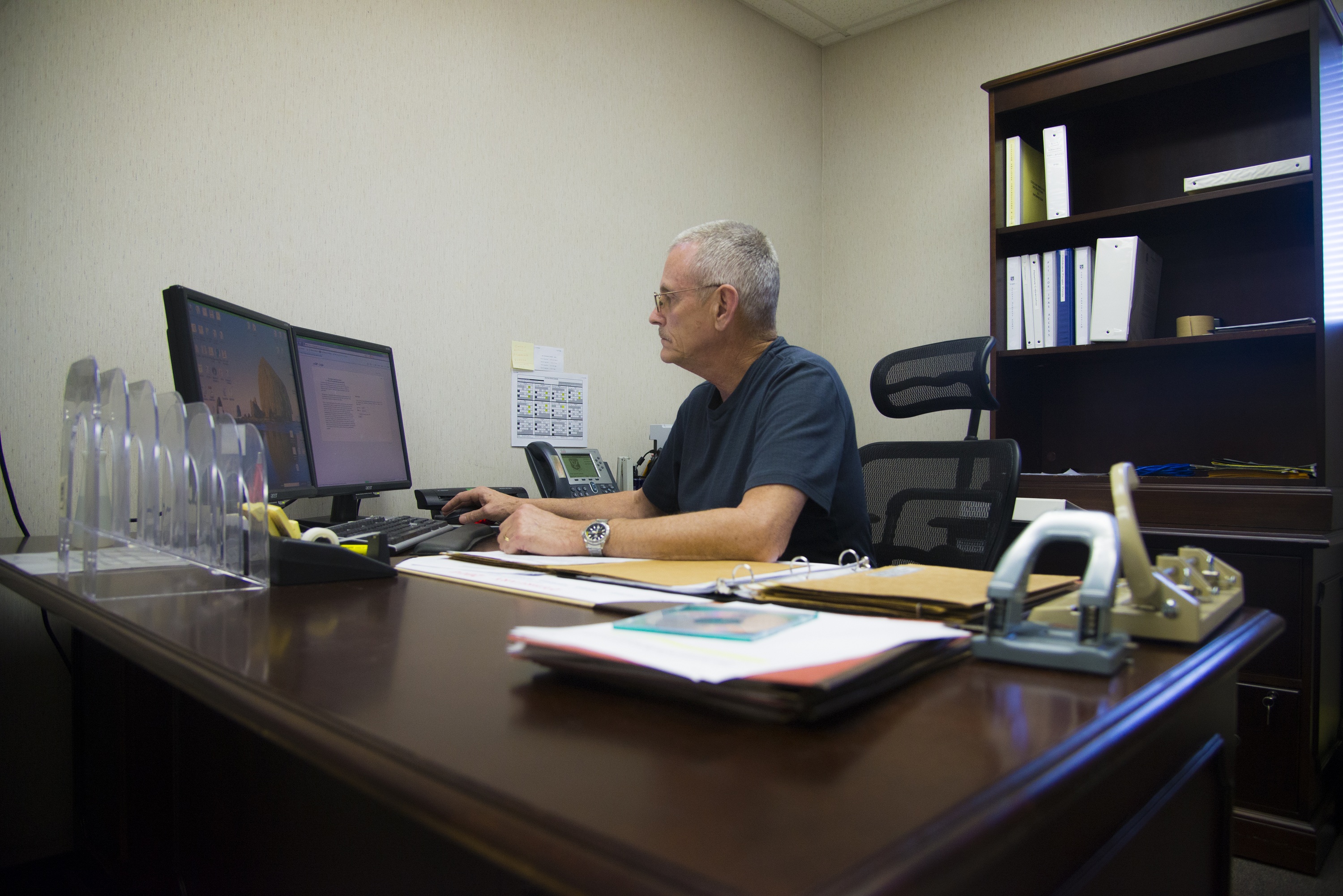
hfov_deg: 73.7
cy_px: 448
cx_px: 672
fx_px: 896
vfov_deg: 53.2
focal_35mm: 24
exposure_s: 1/160
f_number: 4
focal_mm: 24
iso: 1250
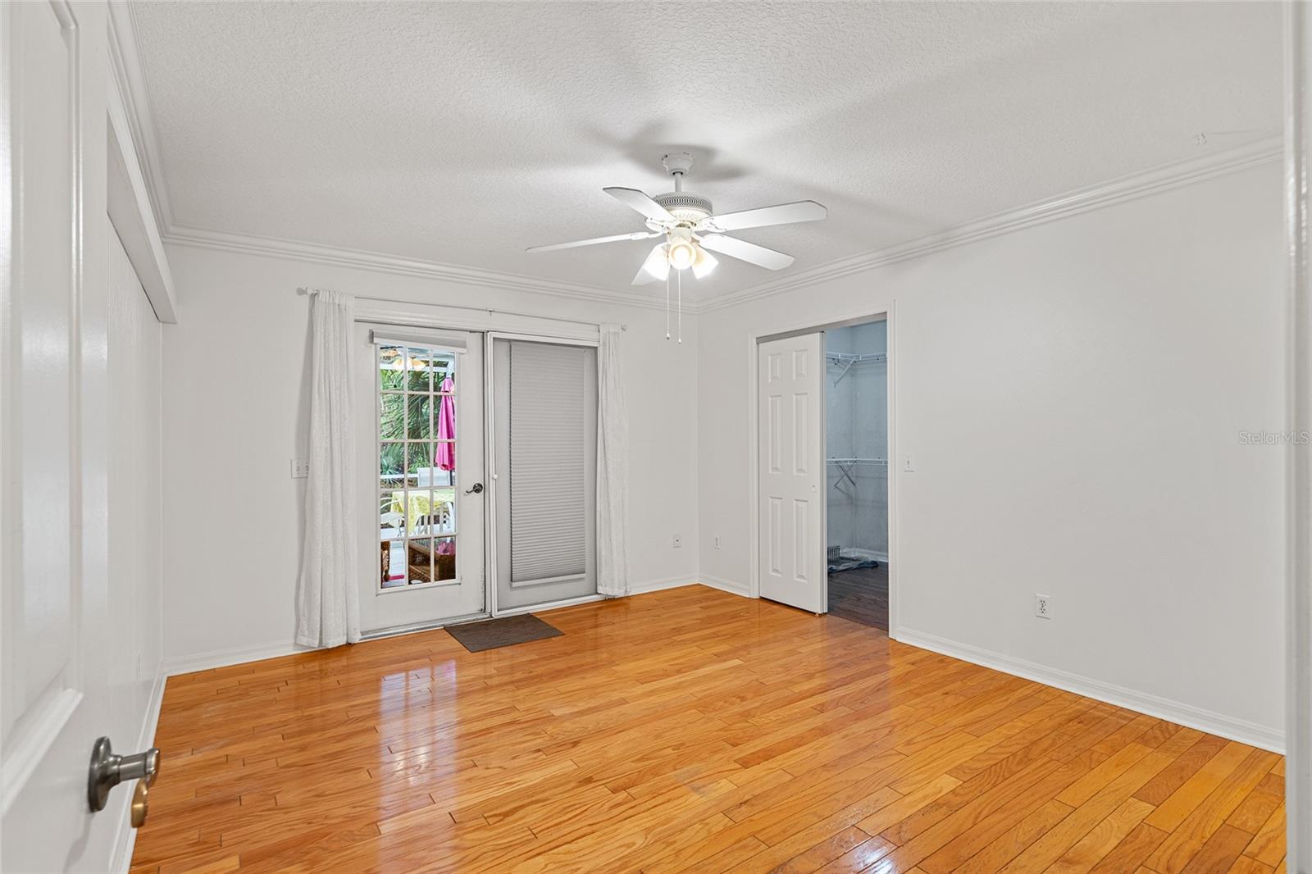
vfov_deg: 70.4
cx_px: 656
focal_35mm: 17
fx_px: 619
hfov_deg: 93.3
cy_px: 437
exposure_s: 1/1.67
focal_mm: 17
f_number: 8
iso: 500
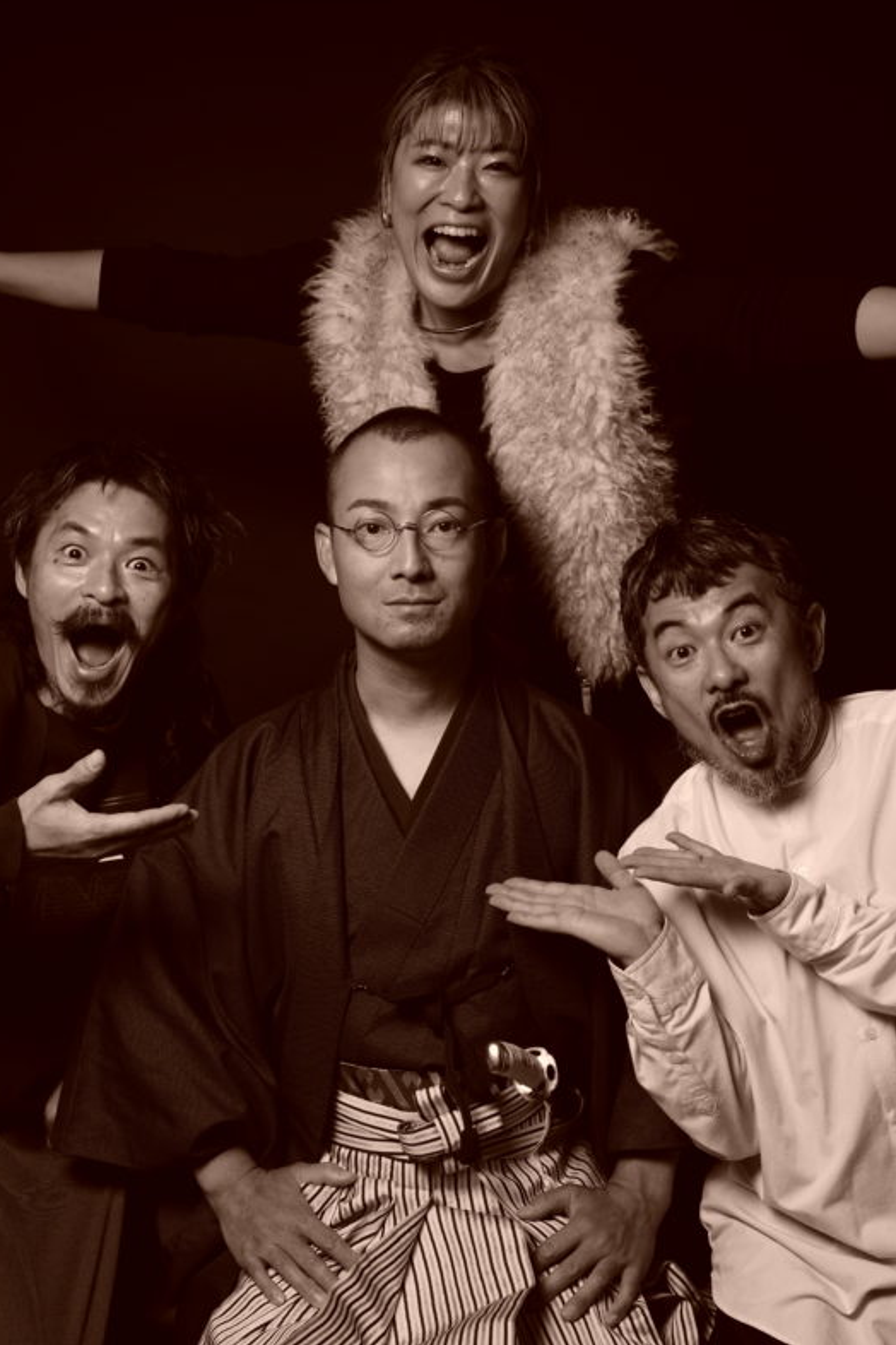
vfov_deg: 35.6
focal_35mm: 56
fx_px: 2091
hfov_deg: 24.2
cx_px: 401
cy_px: 715
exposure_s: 1/125
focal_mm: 43
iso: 1000
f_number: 9
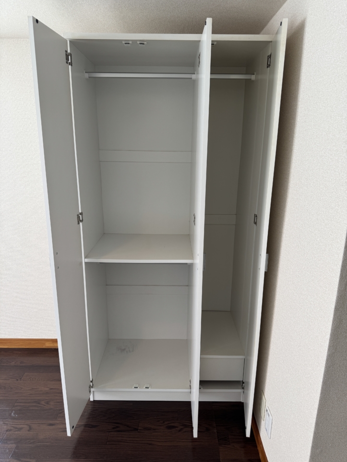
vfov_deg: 71.6
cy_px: 231
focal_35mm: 24
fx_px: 321
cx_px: 174
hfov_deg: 56.8
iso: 64
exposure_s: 1/100
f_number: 1.78
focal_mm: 6.76
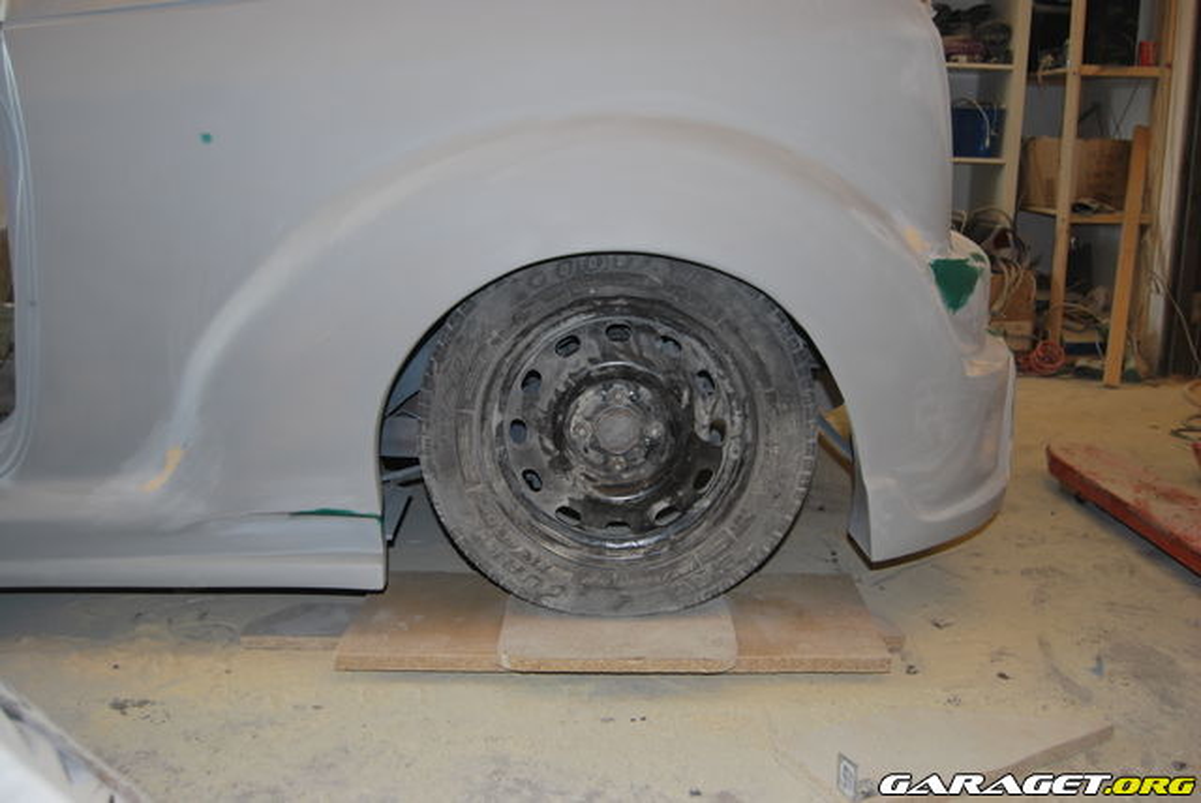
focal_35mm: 33
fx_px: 1102
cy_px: 402
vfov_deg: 40.0
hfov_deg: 57.2
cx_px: 600
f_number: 3.8
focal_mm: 22
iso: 200
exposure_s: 1/60
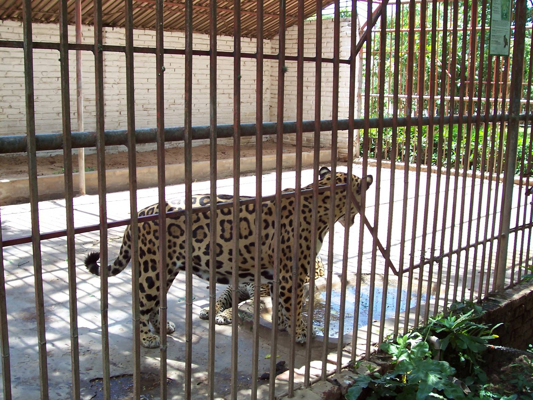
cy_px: 200
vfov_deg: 34.3
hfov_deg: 44.8
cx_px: 266
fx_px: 647
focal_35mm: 42
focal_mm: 7
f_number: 3
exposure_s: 1/180
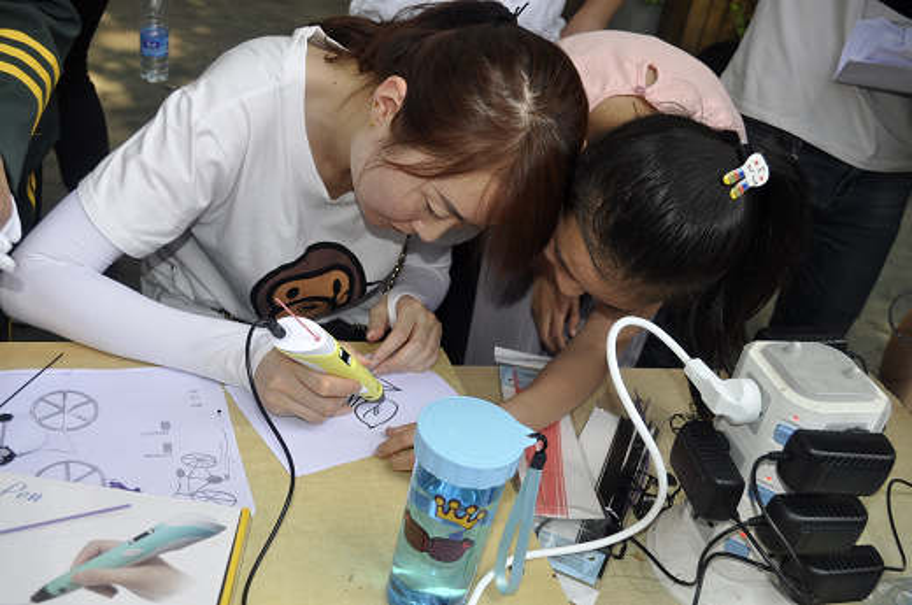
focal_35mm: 39
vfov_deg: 34.1
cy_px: 302
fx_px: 986
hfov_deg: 49.6
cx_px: 456
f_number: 4.5
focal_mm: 26
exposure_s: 1/200
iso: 200
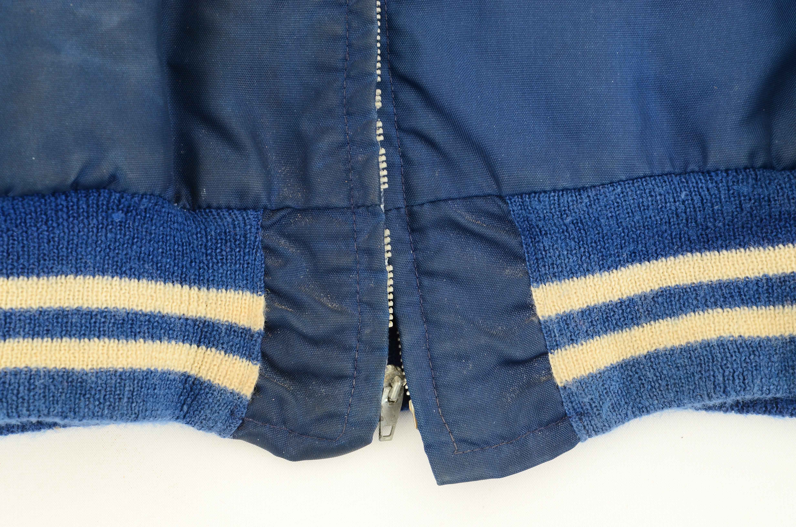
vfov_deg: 8.7
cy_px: 264
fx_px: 3475
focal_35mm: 158
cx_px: 398
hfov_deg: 13.1
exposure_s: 1/80
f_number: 10
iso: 400
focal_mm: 105
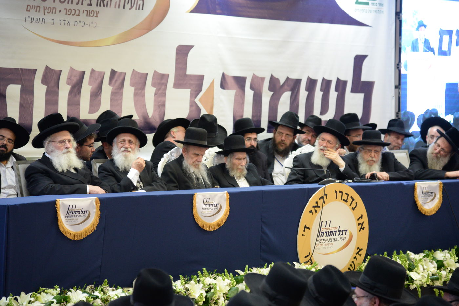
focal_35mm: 120
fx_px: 1530
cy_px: 153
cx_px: 230
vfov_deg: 11.4
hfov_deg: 17.1
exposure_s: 1/60
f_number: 4
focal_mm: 120
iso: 2500
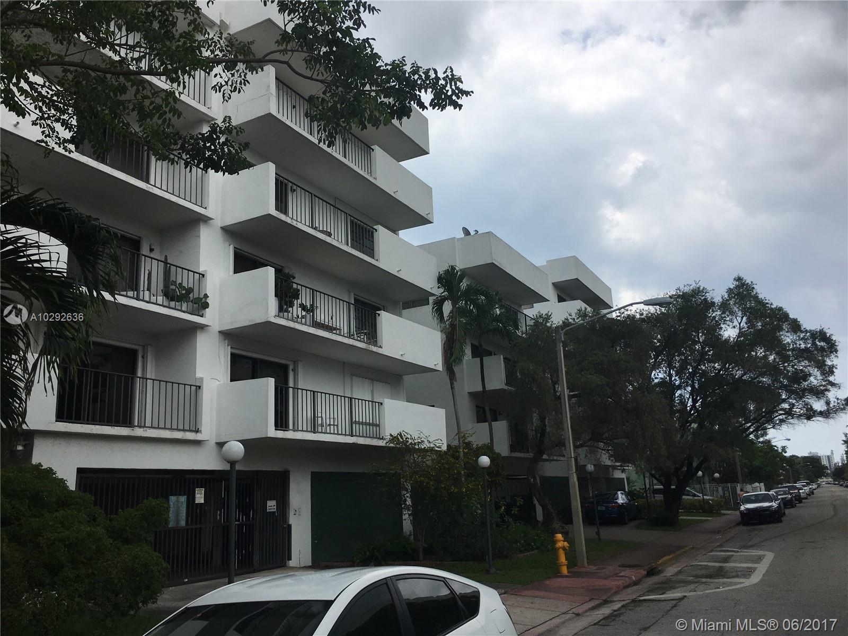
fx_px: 710
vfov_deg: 48.2
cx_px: 424
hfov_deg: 61.7
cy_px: 318
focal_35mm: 29
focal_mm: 4.15
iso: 25
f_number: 2.2
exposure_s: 1/1876
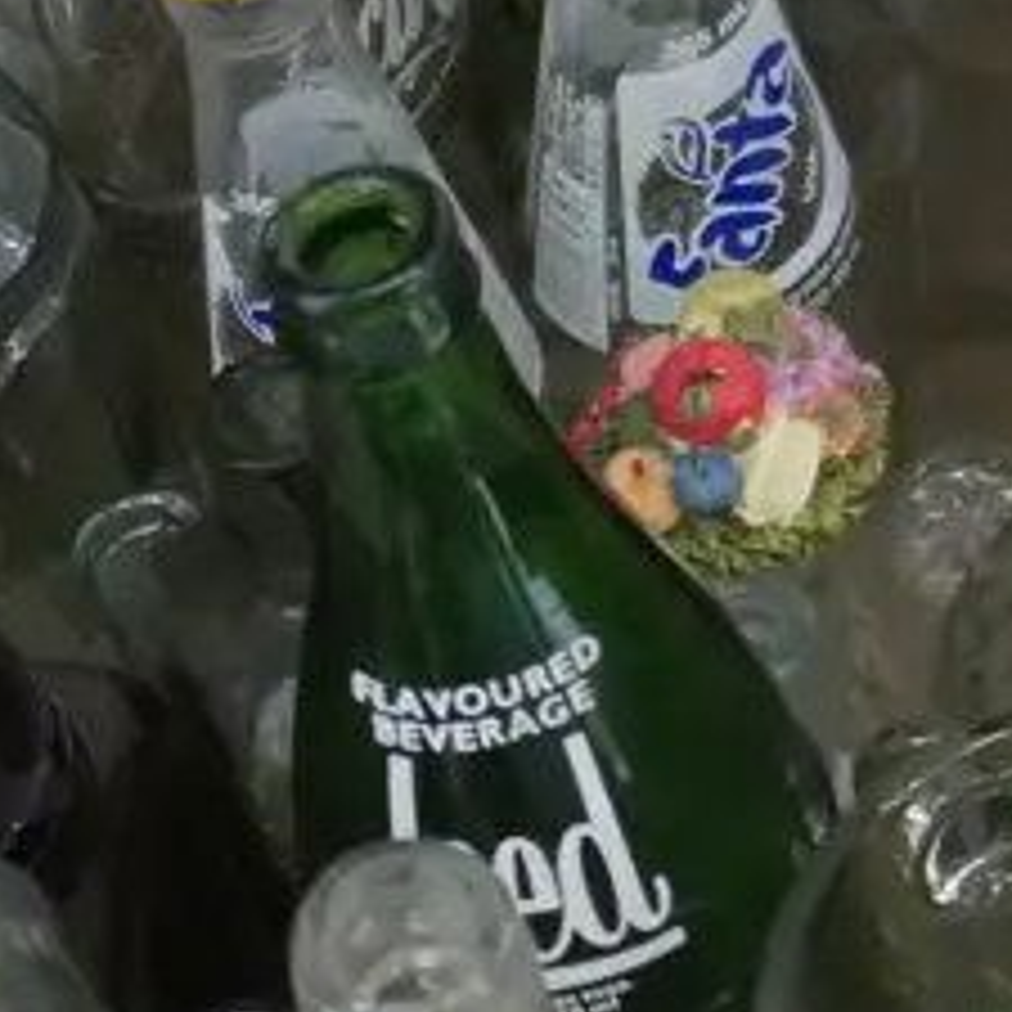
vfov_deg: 12.6
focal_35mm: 137
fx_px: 4531
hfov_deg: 12.3
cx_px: -333
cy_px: 965
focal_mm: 17
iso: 3200
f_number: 4
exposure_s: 1/30
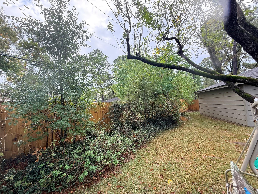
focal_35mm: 14
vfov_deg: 85.7
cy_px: 97
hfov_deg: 102.1
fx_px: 104
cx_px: 129
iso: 64
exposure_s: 1/264
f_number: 2.2
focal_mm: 2.22
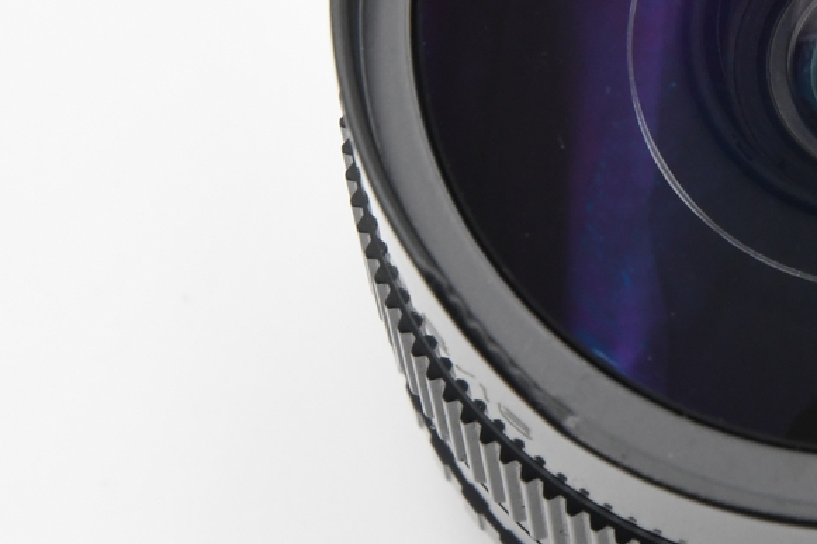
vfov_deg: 4.4
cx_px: 906
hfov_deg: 6.6
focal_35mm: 310
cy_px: 59
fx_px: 7033
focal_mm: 80
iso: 1600
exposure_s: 1/125
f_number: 11
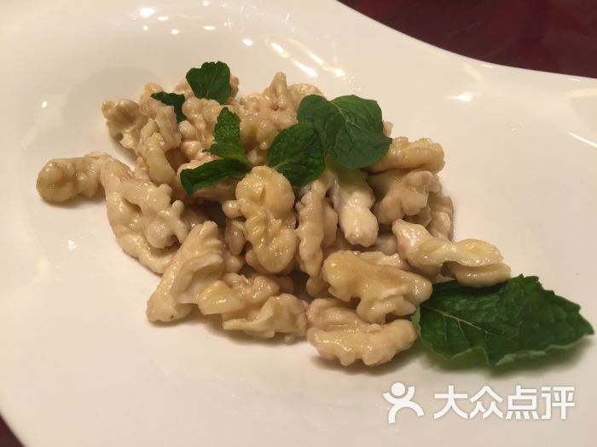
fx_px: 500
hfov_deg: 61.7
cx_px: 298
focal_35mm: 29
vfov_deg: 48.2
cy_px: 224
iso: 40
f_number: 2.2
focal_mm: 4.15
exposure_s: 1/33
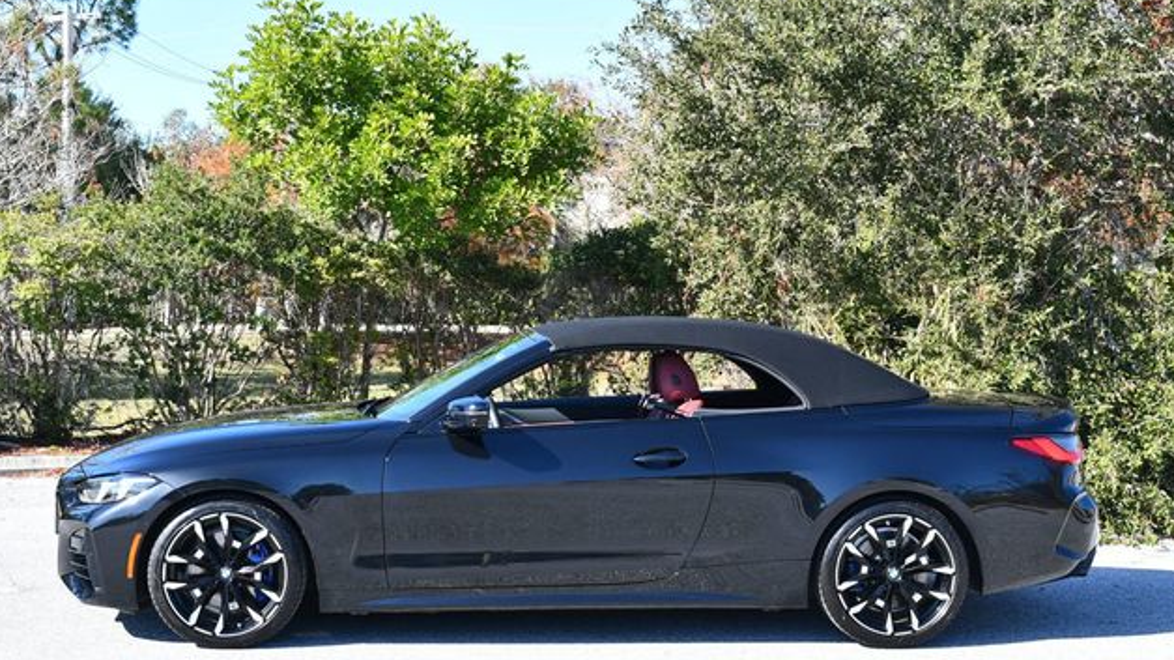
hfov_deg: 33.8
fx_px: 1930
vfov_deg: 19.4
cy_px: 342
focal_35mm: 62
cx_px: 589
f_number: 7.1
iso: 200
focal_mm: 29
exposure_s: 1/250
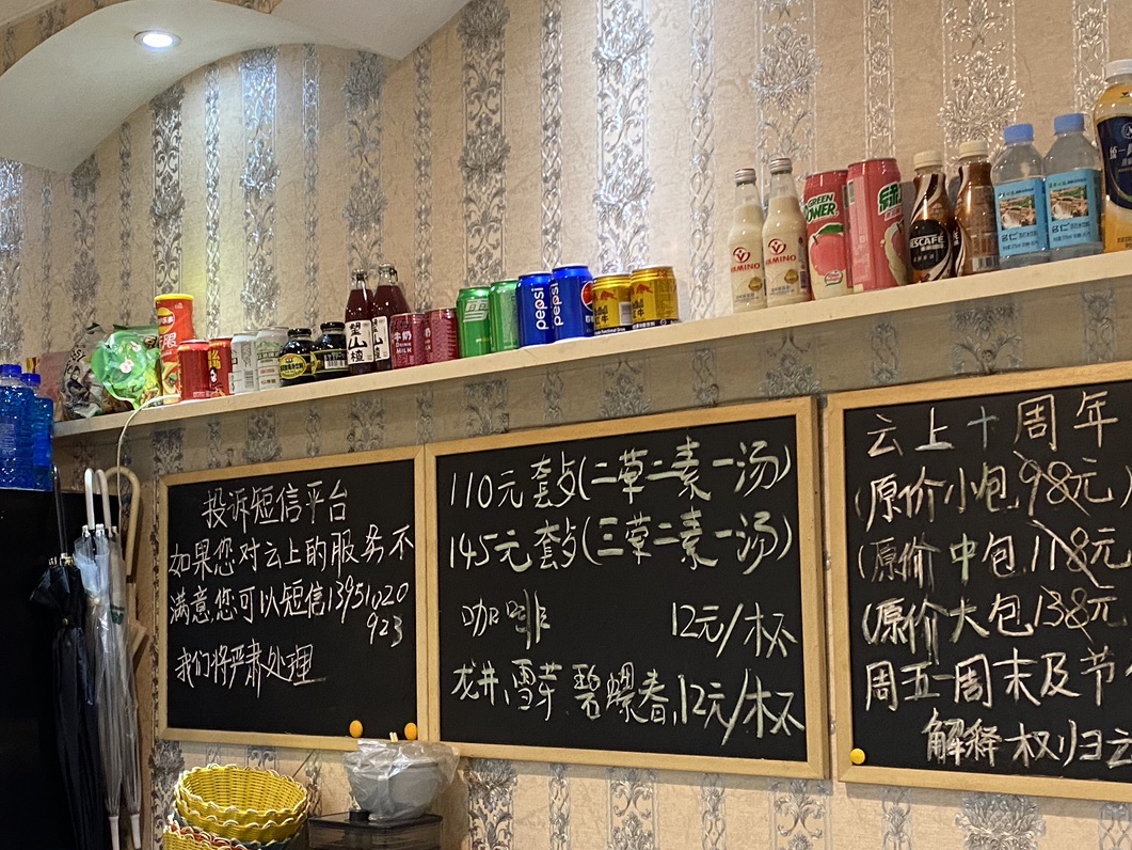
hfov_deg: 38.7
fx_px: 1603
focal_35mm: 49
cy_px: 536
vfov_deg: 29.6
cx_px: 437
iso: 200
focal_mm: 4.25
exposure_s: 1/50
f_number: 1.8
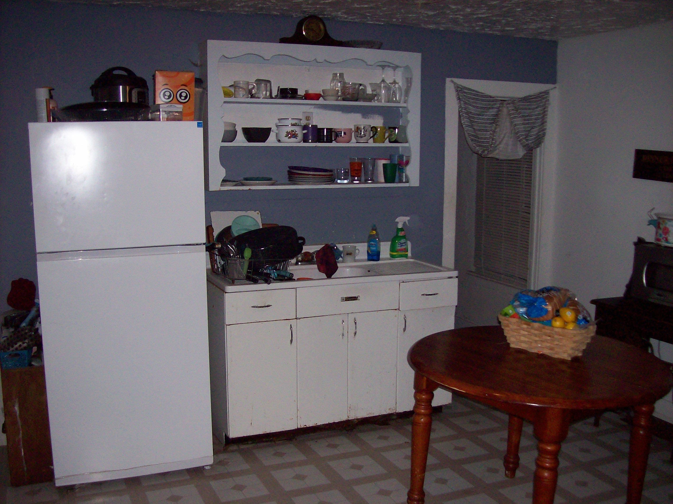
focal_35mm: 36
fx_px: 700
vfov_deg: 39.6
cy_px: 252
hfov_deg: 51.4
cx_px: 336
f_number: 2.7
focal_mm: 6
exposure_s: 1/64
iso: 140
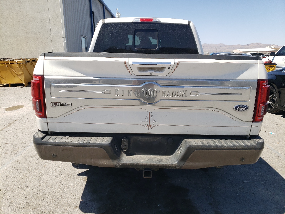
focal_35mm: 26
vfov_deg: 53.1
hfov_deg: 67.3
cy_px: 107
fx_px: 214
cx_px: 142
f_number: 1.5
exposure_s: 1/2500
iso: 50
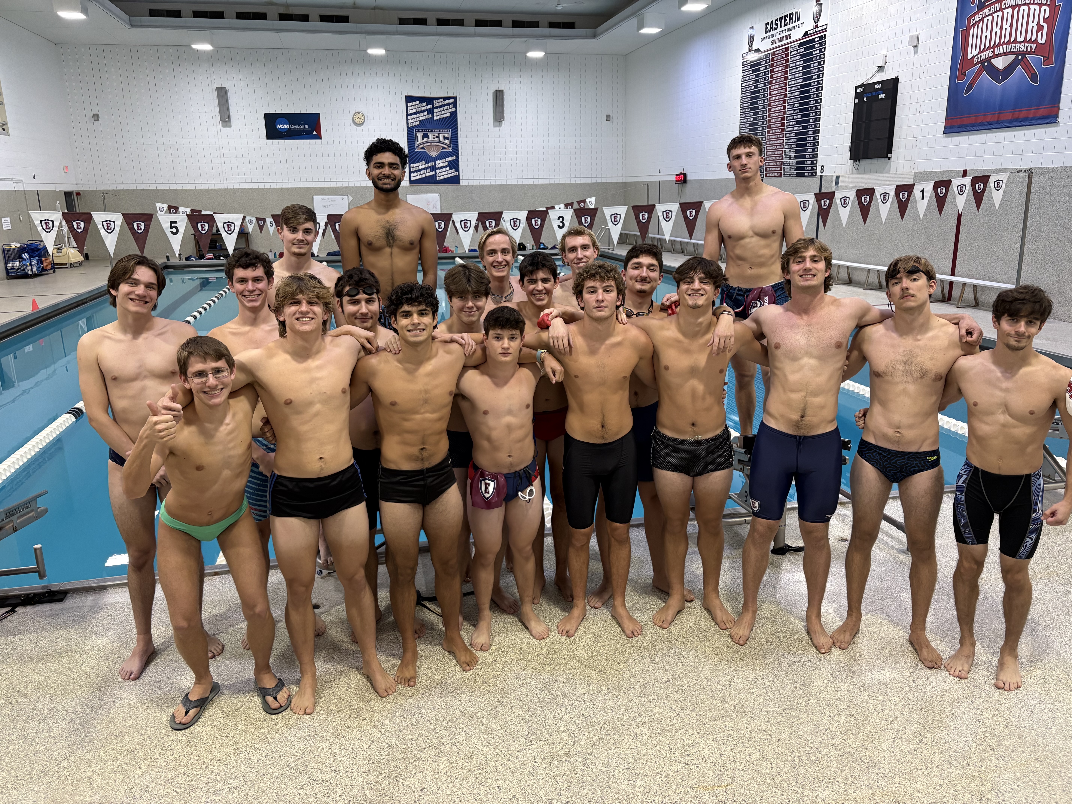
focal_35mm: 26
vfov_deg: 53.1
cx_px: 536
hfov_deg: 67.3
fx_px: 805
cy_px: 402
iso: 250
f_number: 1.6
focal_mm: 5.96
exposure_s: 1/60
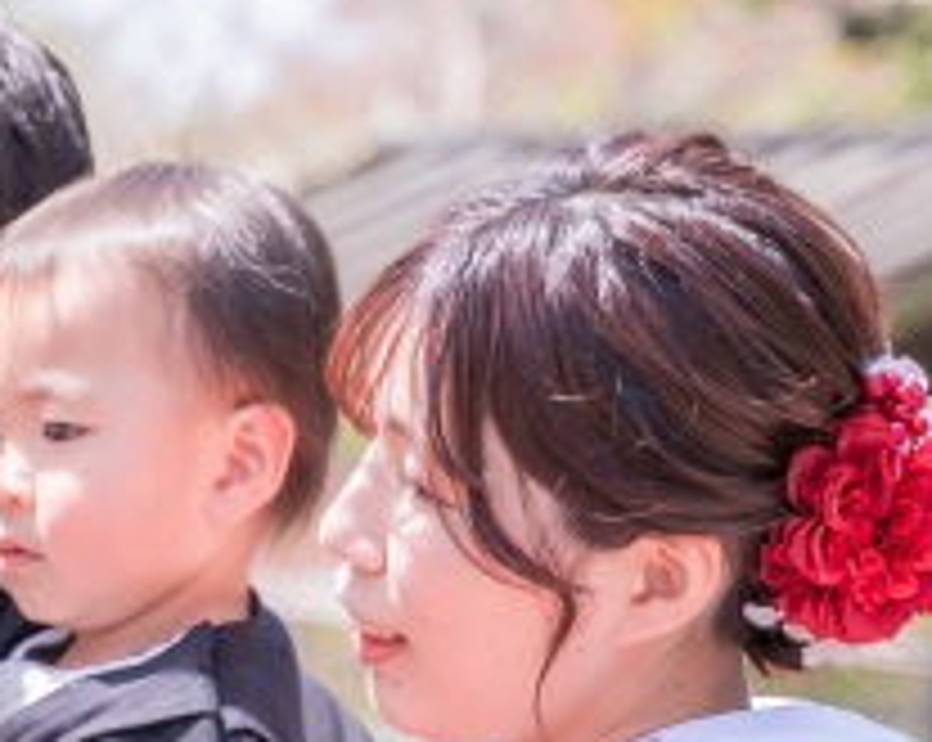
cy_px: 881
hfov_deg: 7.4
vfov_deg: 6.0
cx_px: -558
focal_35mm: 258
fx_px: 7107
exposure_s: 1/400
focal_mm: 71
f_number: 4
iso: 100
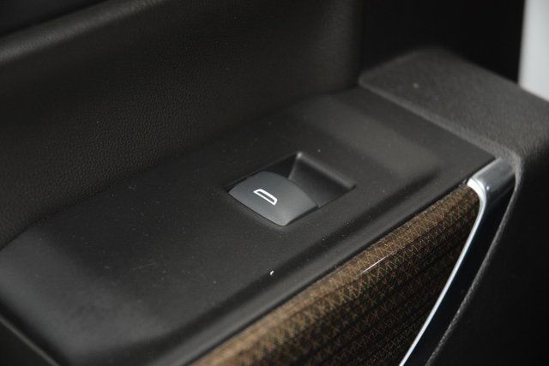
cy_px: 183
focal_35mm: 105
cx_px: 274
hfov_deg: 19.5
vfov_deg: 13.0
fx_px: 1602
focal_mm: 70
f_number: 4.5
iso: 3200
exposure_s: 1/125
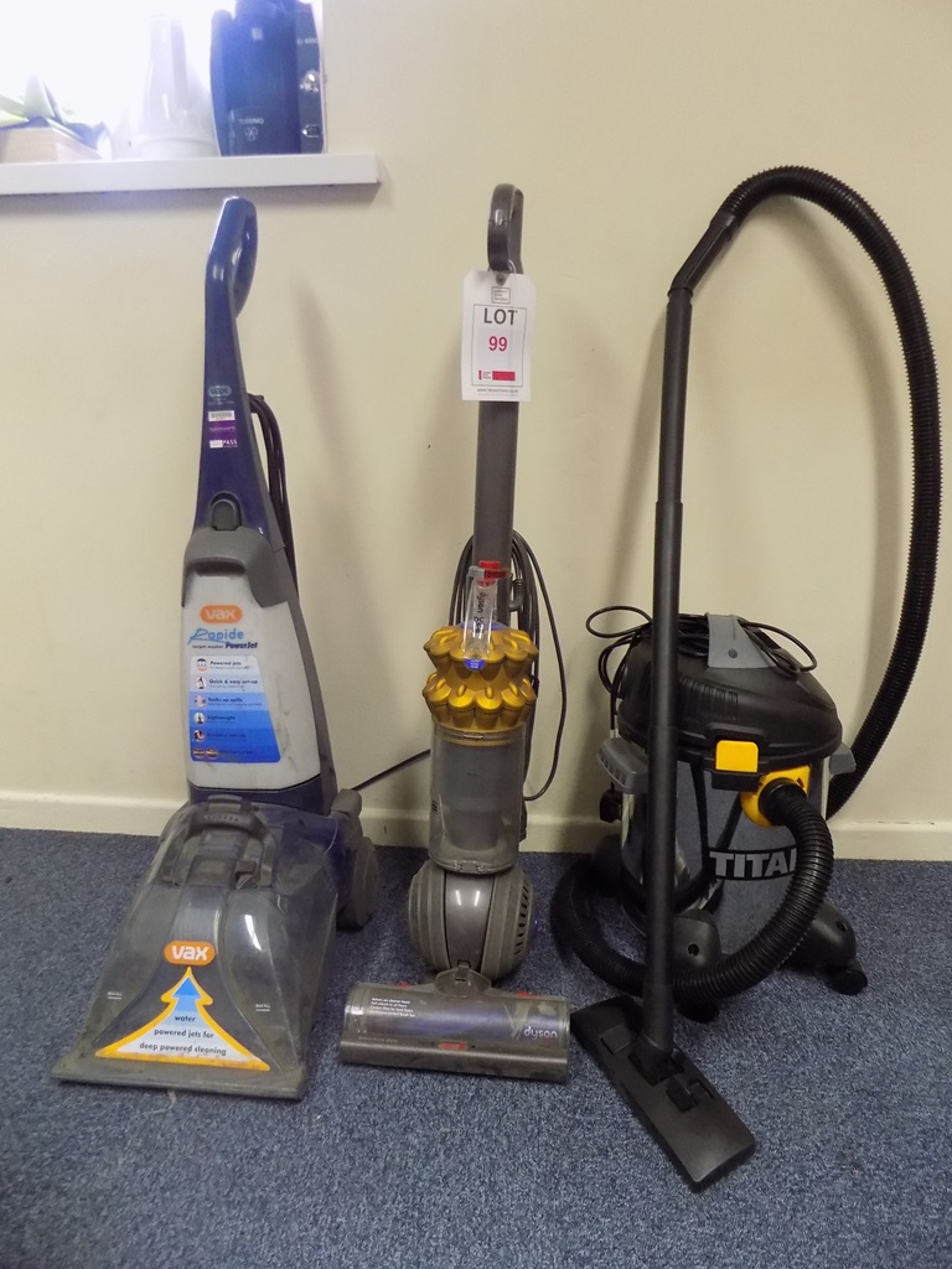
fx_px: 843
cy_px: 634
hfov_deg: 58.9
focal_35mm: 23
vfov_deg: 73.9
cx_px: 476
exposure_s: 1/30
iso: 400
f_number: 3.1
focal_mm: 4
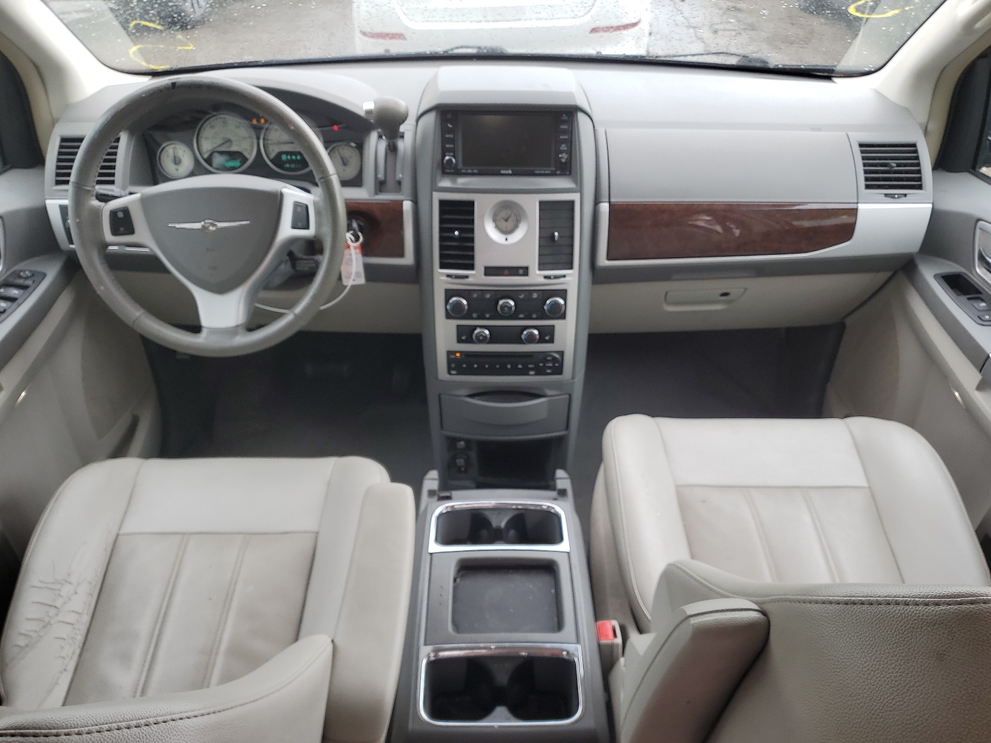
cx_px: 496
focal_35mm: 26
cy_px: 372
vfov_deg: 53.1
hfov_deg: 67.3
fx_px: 744
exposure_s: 1/120
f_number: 1.5
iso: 50
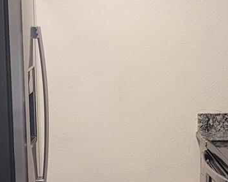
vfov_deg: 13.5
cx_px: 140
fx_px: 769
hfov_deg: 16.8
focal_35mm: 114
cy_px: 102
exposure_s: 1/60
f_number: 1.8
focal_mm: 5.4
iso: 200
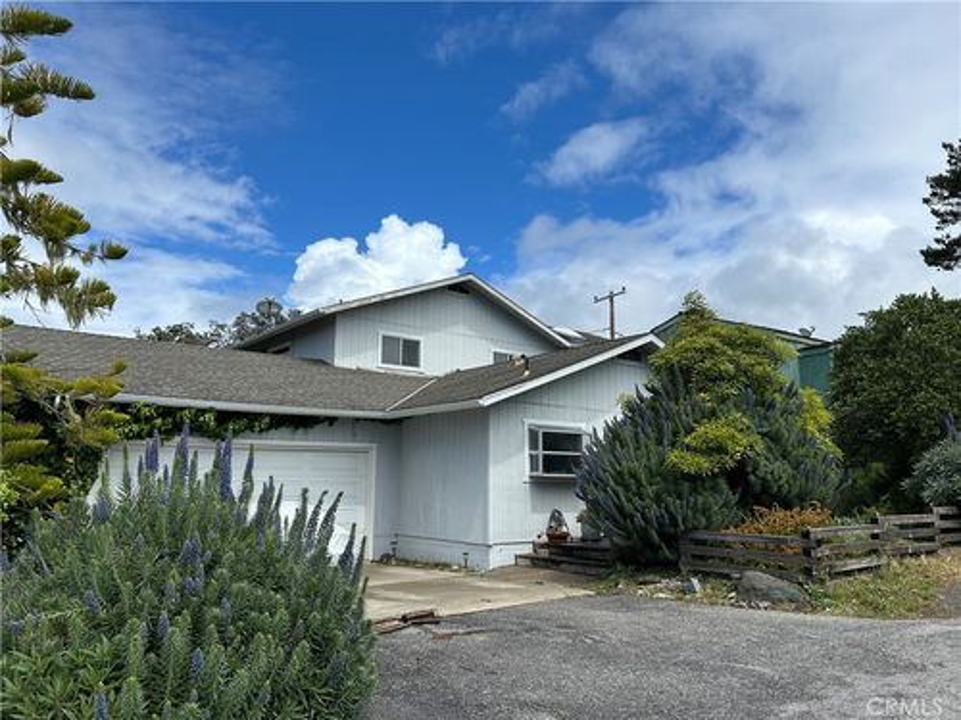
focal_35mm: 26
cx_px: 480
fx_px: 722
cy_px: 360
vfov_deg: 53.1
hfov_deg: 67.3
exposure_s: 1/6579
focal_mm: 5.7
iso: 50
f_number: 1.5
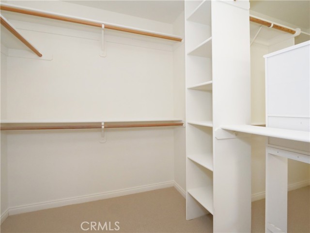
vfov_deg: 78.1
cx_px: 155
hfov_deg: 94.5
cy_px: 116
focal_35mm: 16
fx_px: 143
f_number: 8
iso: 3200
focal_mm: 8
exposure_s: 1/160
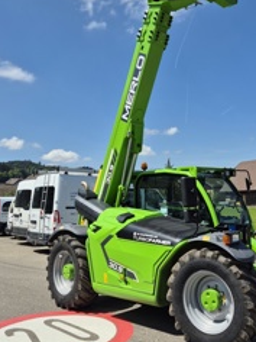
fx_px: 385
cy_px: 161
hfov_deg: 36.2
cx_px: 182
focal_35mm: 39
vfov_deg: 47.8
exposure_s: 1/2488
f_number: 1.8
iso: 25
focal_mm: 5.4
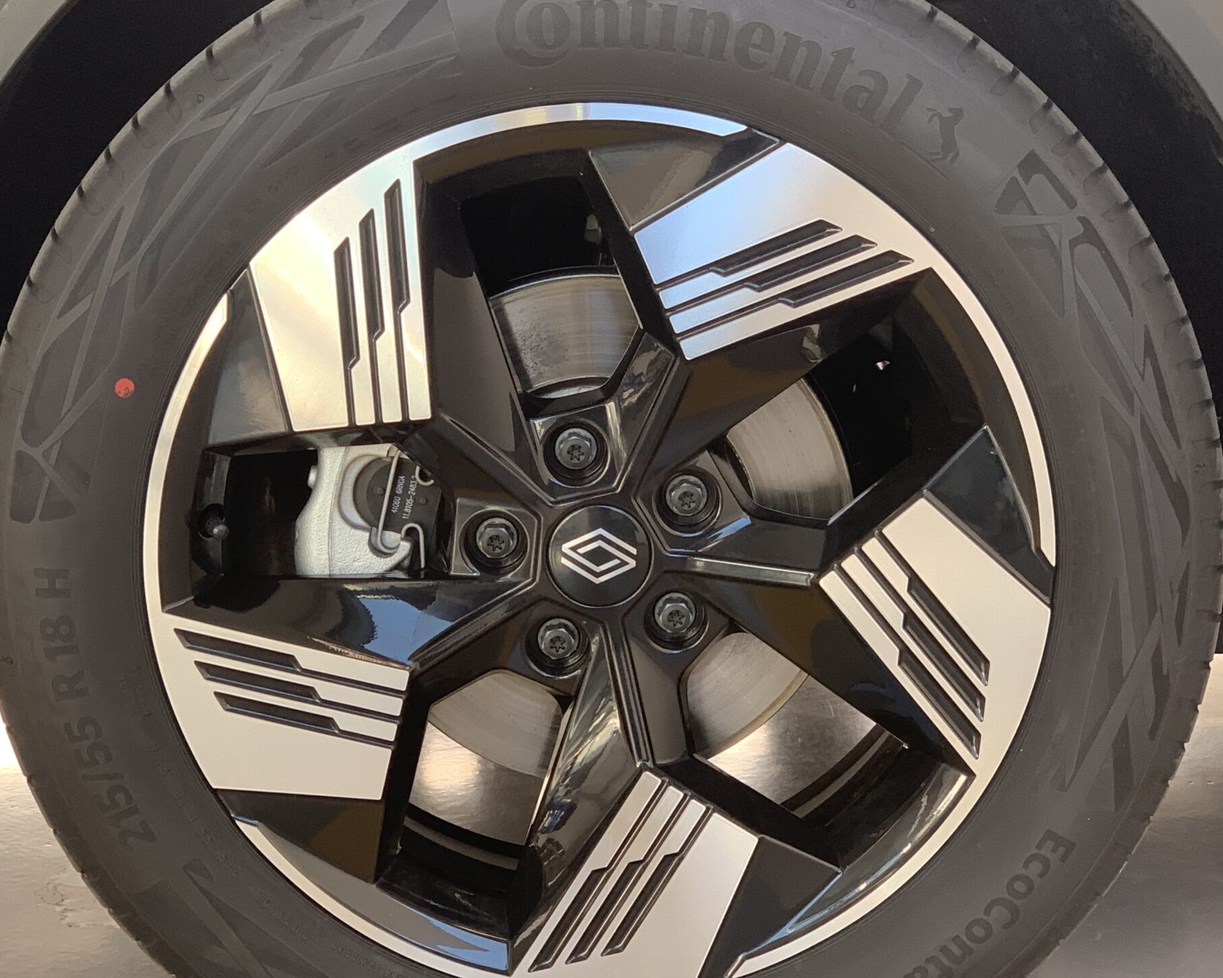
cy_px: 473
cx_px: 562
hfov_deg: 26.4
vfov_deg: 21.3
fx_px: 2606
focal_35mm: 72
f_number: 2.4
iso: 100
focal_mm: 6
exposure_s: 1/122
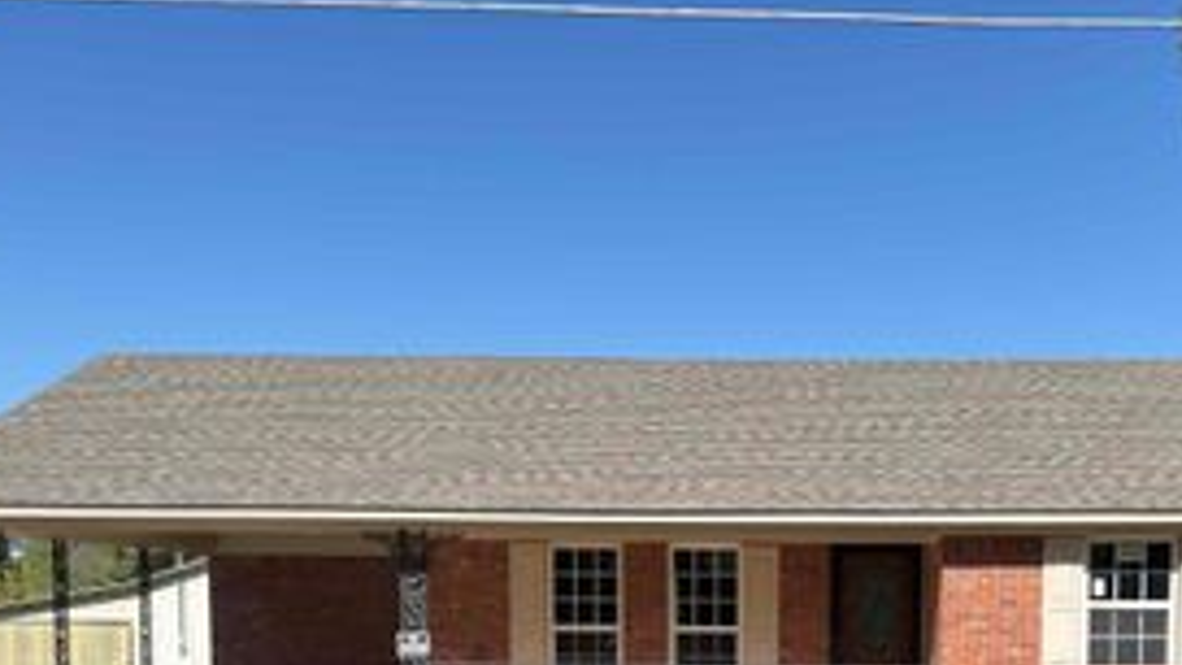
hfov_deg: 42.1
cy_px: 728
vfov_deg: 23.4
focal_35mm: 48
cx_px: 817
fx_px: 1504
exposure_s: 1/3497
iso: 64
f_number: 1.78
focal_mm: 6.76
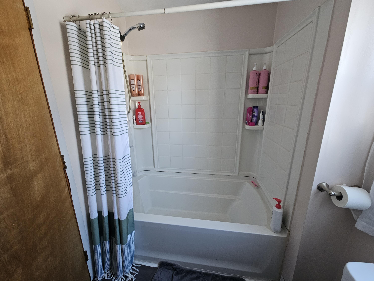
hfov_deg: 106.2
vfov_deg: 89.9
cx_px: 187
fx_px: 140
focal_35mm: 13
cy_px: 140
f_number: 2.2
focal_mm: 2.2
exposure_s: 1/77.4
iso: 320
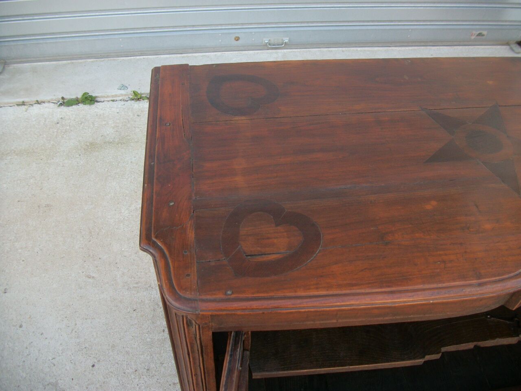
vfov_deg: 44.2
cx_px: 260
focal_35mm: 32
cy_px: 196
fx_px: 482
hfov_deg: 56.8
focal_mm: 5.7
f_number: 2.9
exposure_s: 1/100
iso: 80
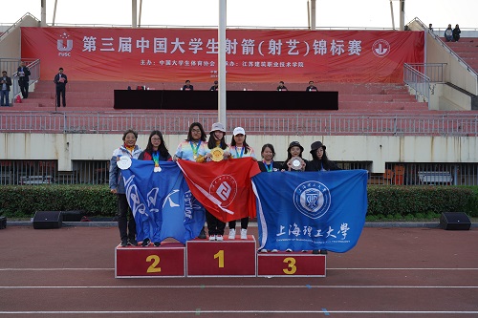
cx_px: 239
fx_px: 518
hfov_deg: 49.6
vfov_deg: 34.2
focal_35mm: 39
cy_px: 159
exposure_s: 1/80
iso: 100
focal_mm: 39
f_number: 4.5
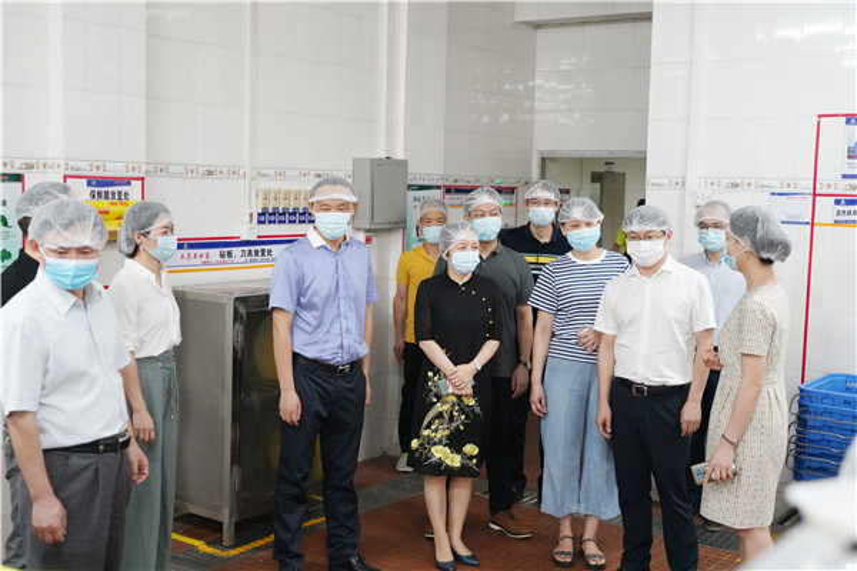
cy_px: 286
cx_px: 428
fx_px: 1024
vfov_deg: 31.2
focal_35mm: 43
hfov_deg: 45.4
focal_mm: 43
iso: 6400
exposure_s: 1/160
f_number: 4.5
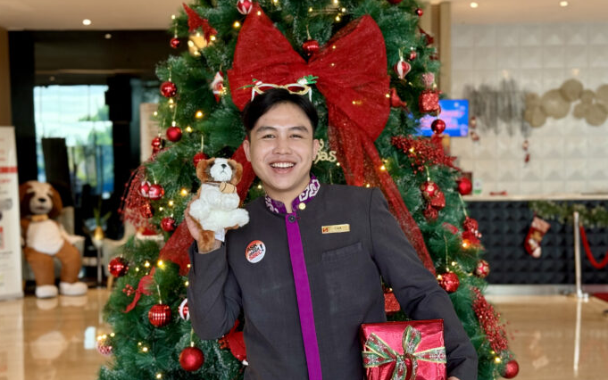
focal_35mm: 52
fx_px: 862
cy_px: 202
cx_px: 304
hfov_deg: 38.9
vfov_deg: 24.9
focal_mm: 6.76
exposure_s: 1/33
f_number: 1.78
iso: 200
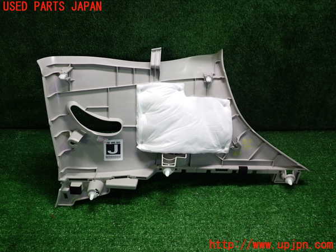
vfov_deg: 46.8
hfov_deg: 60.0
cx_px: 168
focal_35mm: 30
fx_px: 291
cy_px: 126
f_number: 2.3
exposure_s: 1/40
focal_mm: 5.4
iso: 320
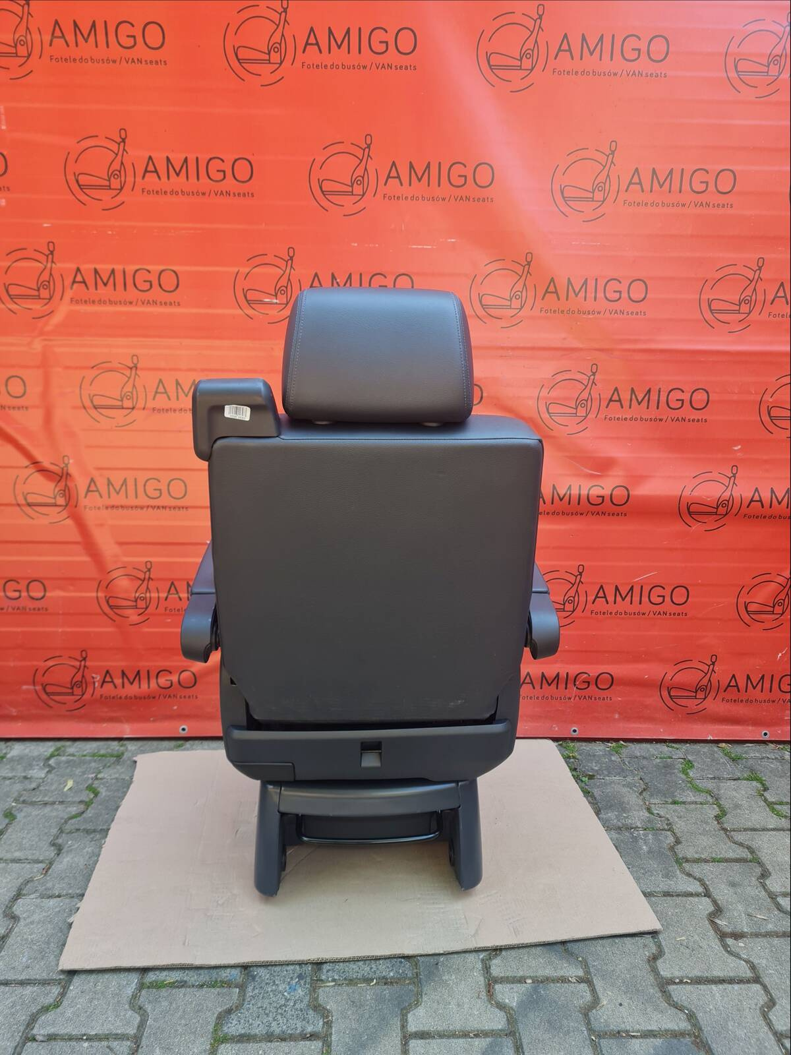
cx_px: 396
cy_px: 528
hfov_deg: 53.1
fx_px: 792
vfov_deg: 67.3
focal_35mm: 26
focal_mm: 5.4
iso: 50
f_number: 1.8
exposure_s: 1/126
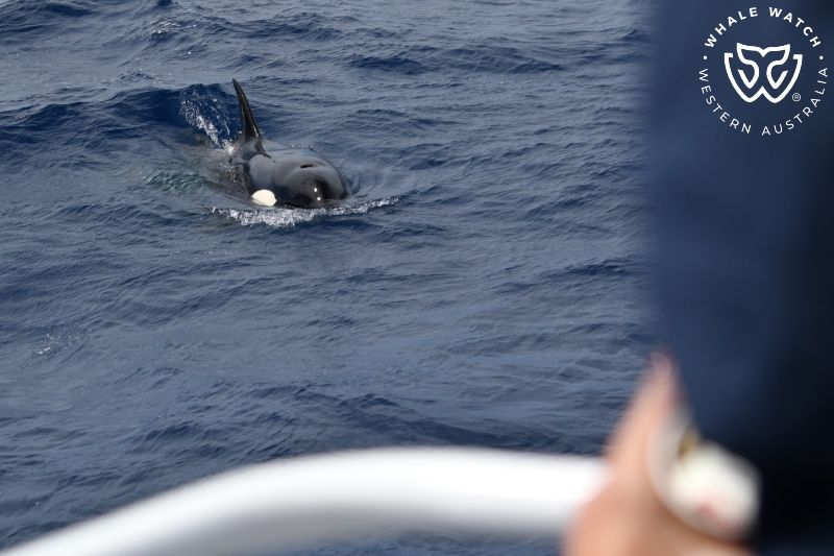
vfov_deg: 17.1
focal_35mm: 80
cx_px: 417
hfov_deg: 25.4
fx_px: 1853
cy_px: 278
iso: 640
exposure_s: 1/8000
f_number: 5
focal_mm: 80
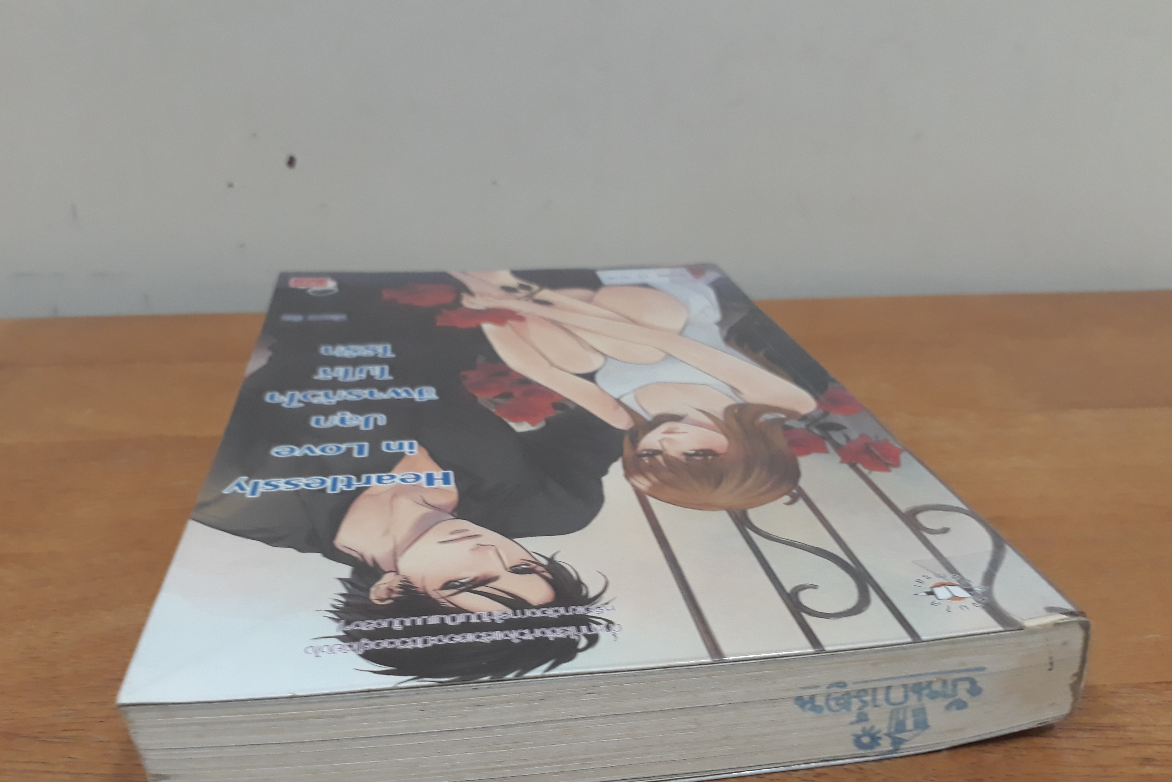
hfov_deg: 63.7
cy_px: 432
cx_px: 573
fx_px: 944
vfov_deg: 44.9
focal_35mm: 29
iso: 160
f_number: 1.9
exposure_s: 1/17
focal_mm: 3.6
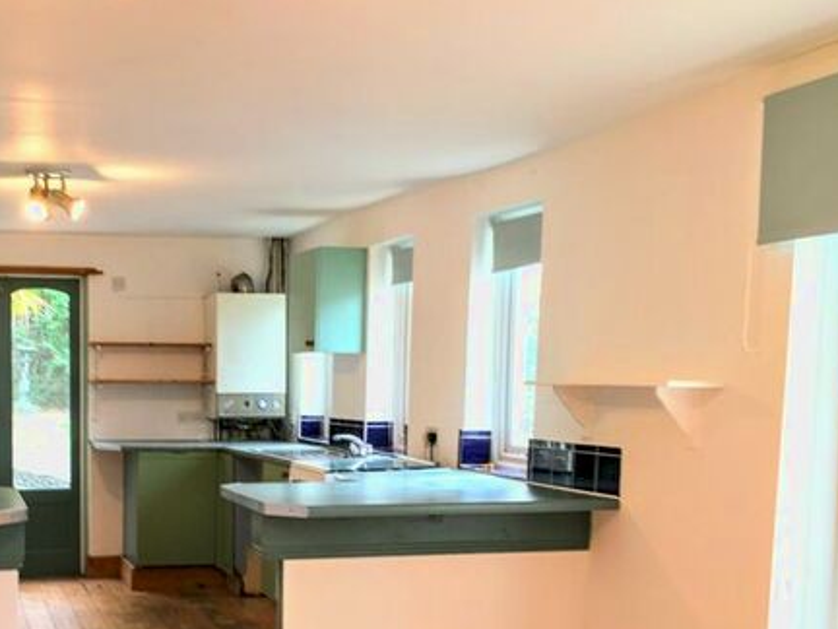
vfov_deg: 30.4
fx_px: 1138
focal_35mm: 47
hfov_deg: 39.6
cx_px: 239
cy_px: 473
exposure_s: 1/50
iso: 32
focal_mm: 4.15
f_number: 2.2
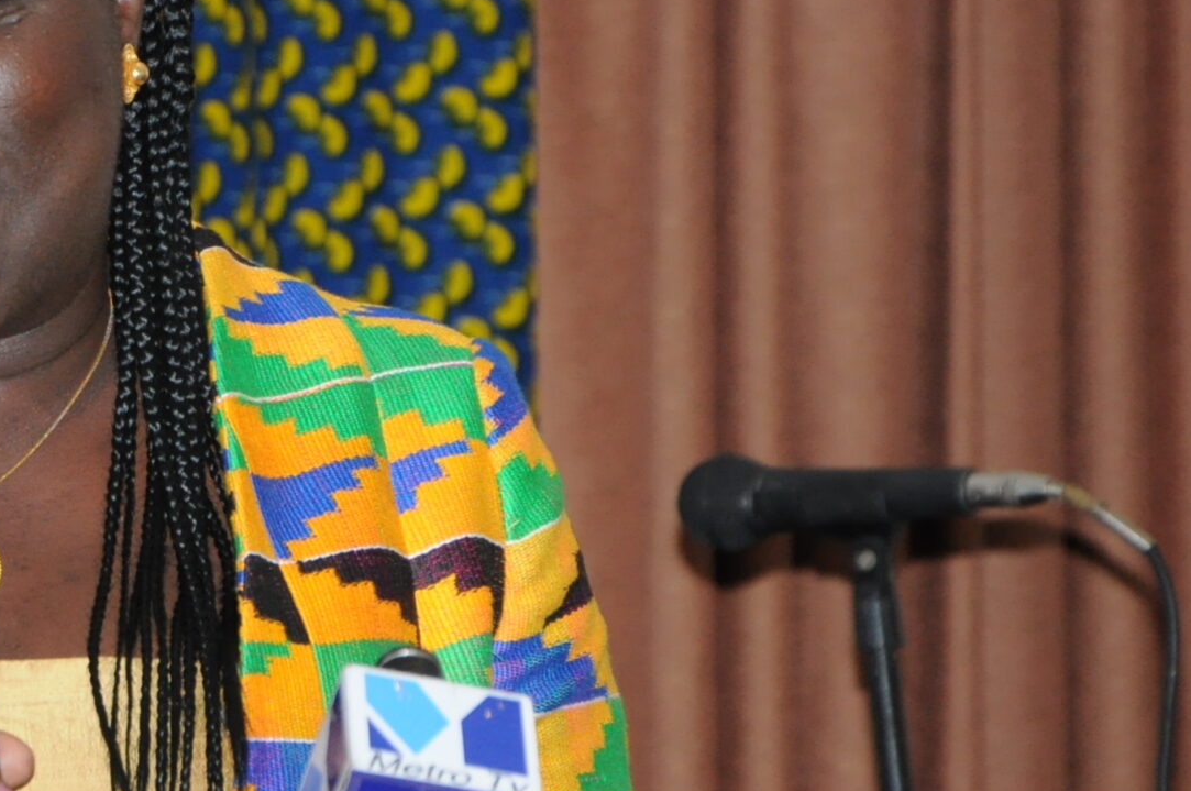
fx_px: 10539
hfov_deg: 6.4
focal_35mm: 319
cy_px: 470
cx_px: -47
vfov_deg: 4.3
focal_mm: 90
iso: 1000
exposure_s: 1/125
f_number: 5.6
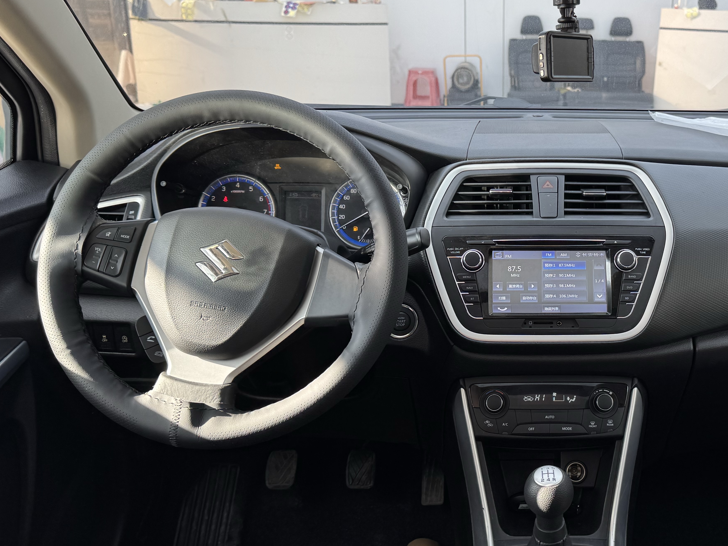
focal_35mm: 39
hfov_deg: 46.5
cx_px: 529
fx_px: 820
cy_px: 239
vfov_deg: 36.8
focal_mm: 6.76
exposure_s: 1/142
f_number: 1.78
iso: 64
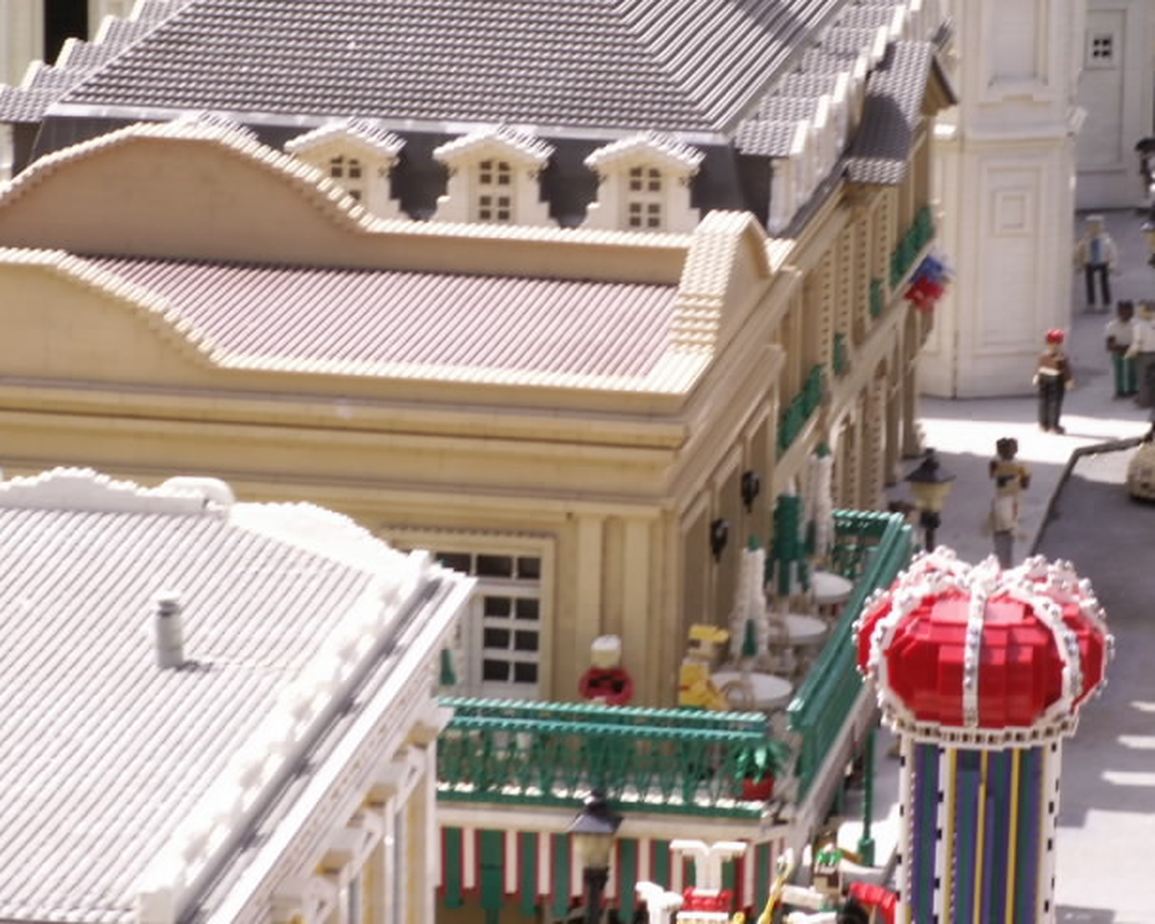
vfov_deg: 7.9
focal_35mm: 195
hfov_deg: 9.9
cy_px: 541
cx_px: 934
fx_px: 6667
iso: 50
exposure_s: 1/125
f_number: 7.1
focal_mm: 19.85
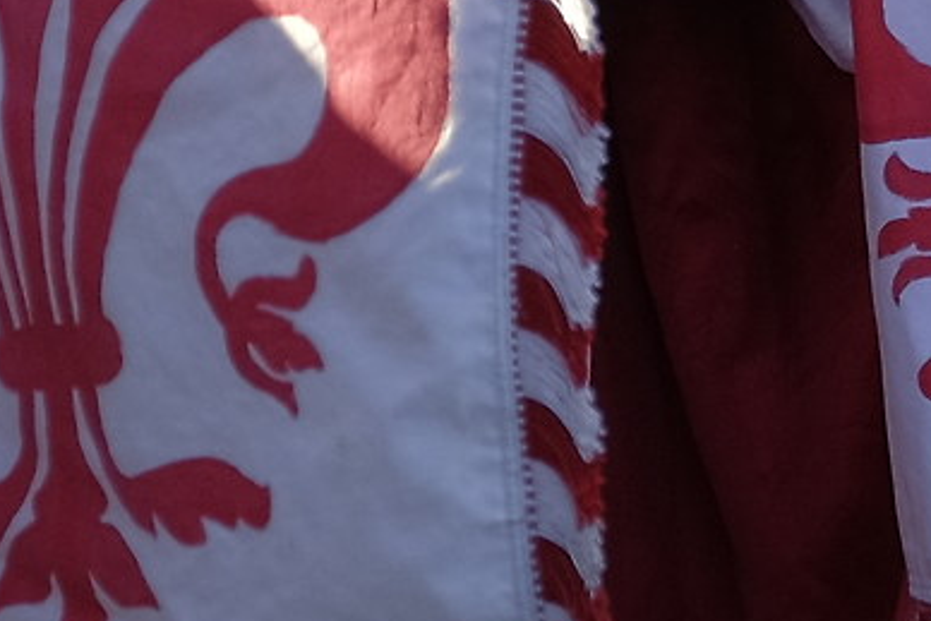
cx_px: 773
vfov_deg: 1.1
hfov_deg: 1.6
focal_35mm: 1274
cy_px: -954
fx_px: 32958
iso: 320
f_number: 5.6
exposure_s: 1/250
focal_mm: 137.5
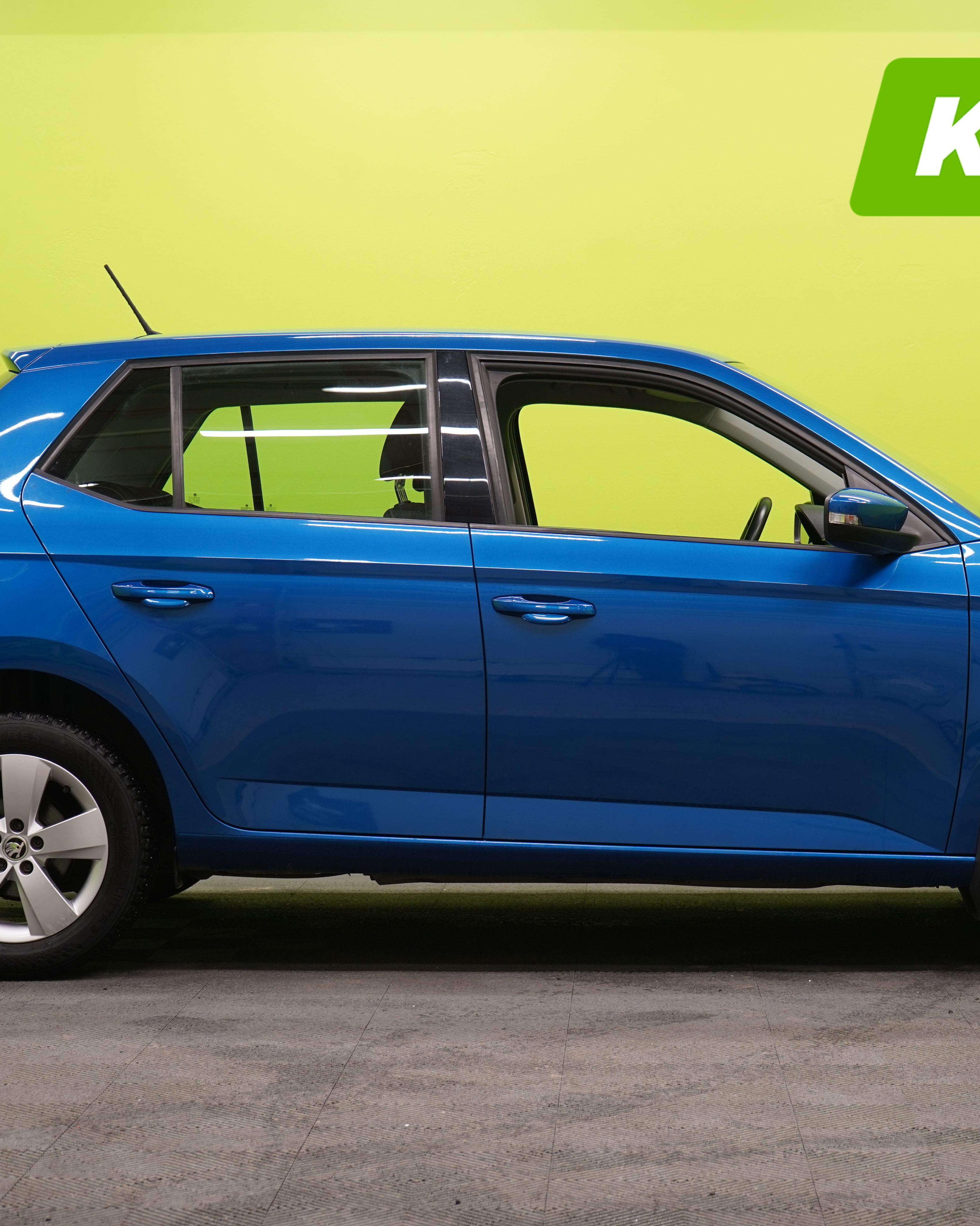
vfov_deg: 24.1
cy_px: 613
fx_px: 2864
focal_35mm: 79
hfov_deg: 19.4
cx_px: 618
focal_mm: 56
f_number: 5.6
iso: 400
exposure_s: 1/25
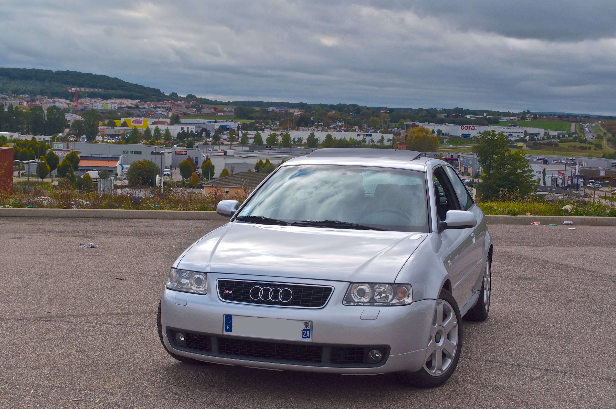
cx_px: 308
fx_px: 1025
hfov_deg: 33.4
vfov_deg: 22.6
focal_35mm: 60
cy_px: 204
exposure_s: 1/400
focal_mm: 40
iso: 200
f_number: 10
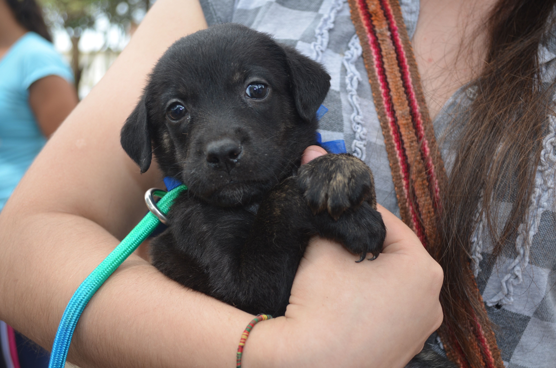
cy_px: 184
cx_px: 278
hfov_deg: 41.2
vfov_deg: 28.0
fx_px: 740
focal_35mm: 48
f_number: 4.8
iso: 180
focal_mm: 32
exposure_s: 1/200
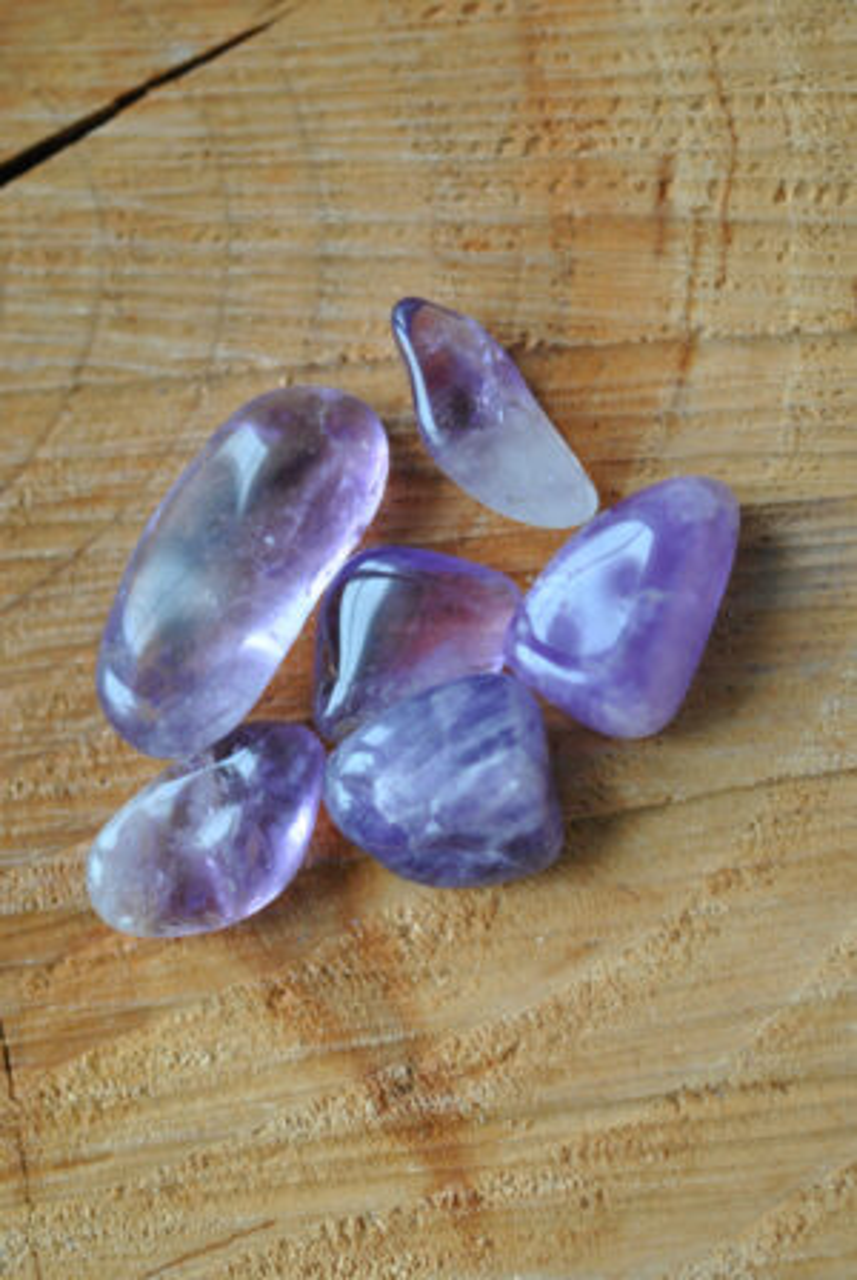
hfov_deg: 8.7
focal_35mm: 158
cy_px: 640
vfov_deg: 13.0
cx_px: 428
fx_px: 5606
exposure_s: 1/125
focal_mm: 105
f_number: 3.5
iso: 220
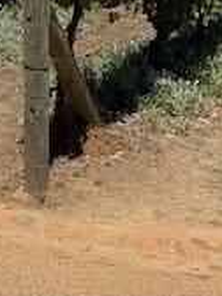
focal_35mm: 108
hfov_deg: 12.2
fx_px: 924
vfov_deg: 16.1
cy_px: -196
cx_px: -218
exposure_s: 1/8130
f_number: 1.78
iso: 80
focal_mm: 6.76
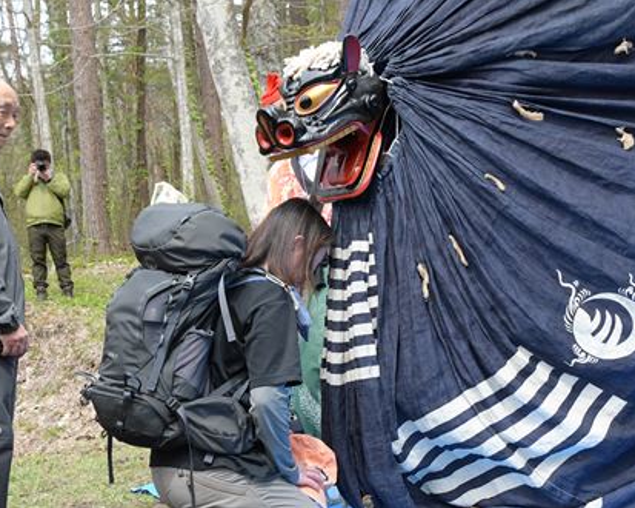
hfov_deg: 25.4
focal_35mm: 75
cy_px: 253
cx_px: 311
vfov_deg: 20.4
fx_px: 1409
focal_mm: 44
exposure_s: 1/640
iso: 2500
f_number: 13
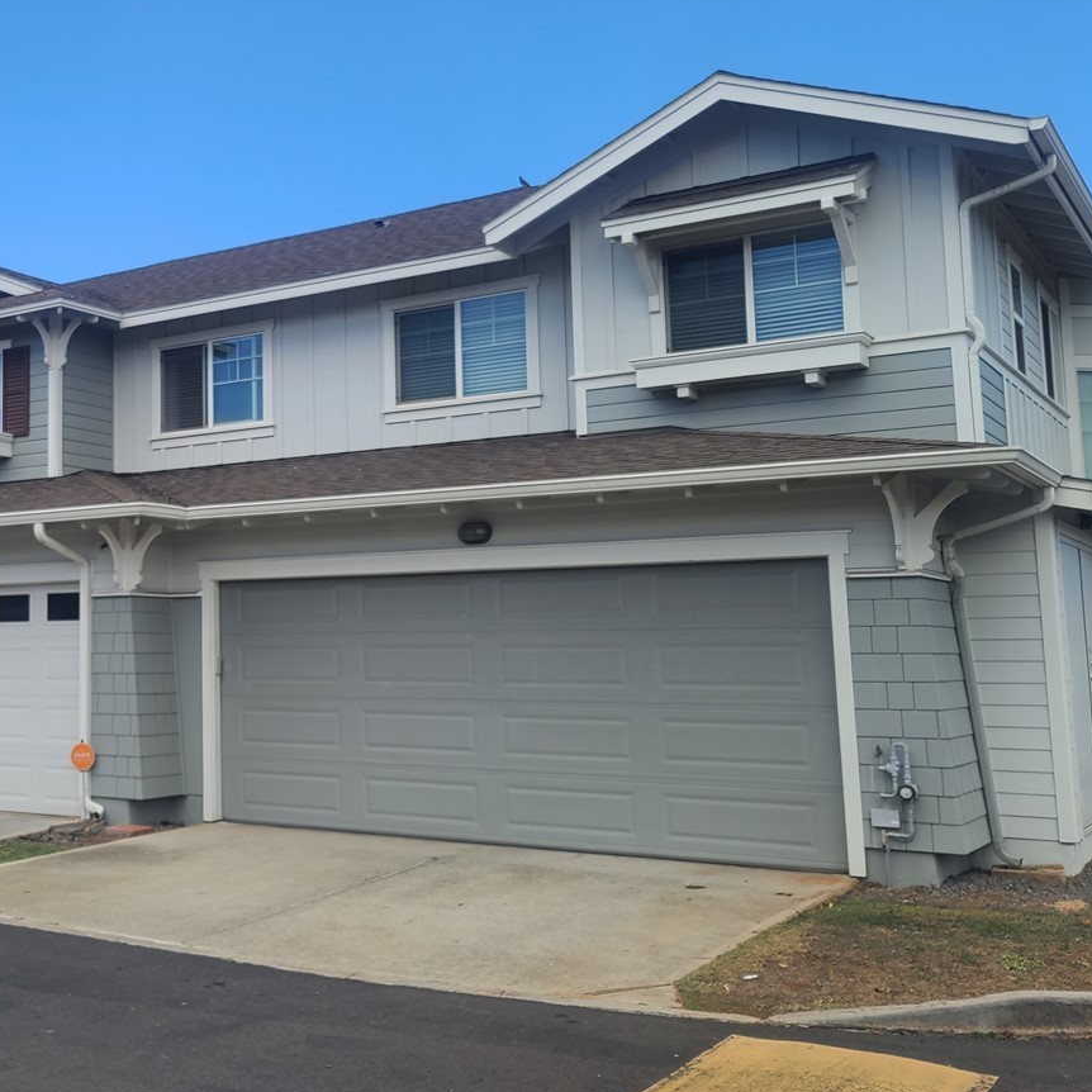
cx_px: 152
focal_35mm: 41
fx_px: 1463
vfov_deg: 40.9
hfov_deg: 38.6
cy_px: 479
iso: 16
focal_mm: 7
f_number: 1.8
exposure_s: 1/535
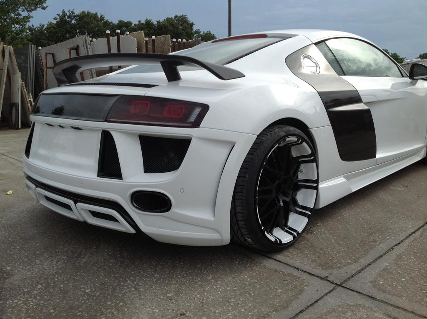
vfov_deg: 40.6
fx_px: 431
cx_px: 214
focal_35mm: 35
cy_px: 160
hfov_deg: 52.7
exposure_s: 1/1439
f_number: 2.4
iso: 50
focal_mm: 4.28
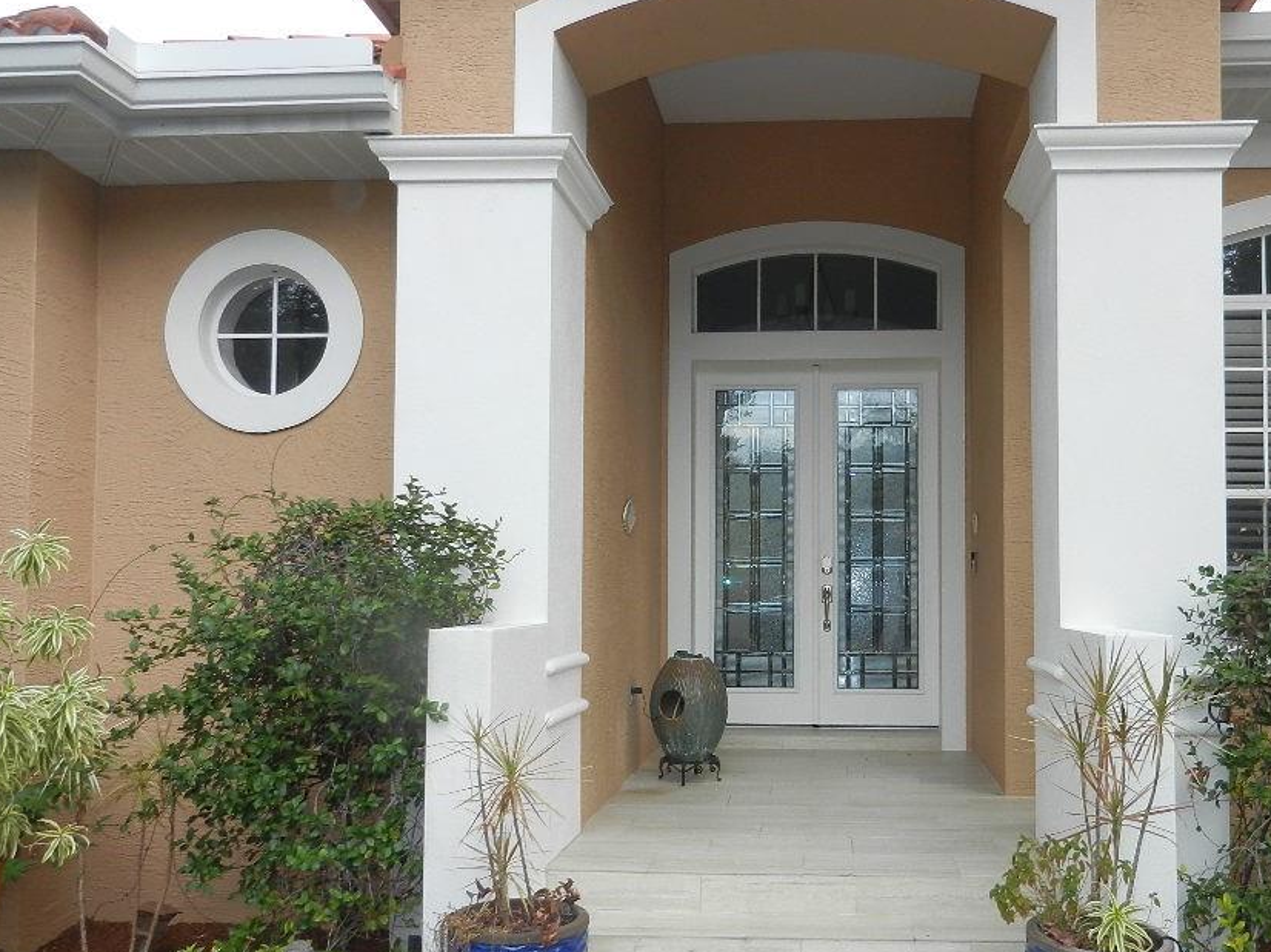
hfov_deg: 57.9
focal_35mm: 31
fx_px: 1138
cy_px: 544
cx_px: 769
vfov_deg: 45.3
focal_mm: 4.5
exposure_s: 1/320
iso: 160
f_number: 3.5
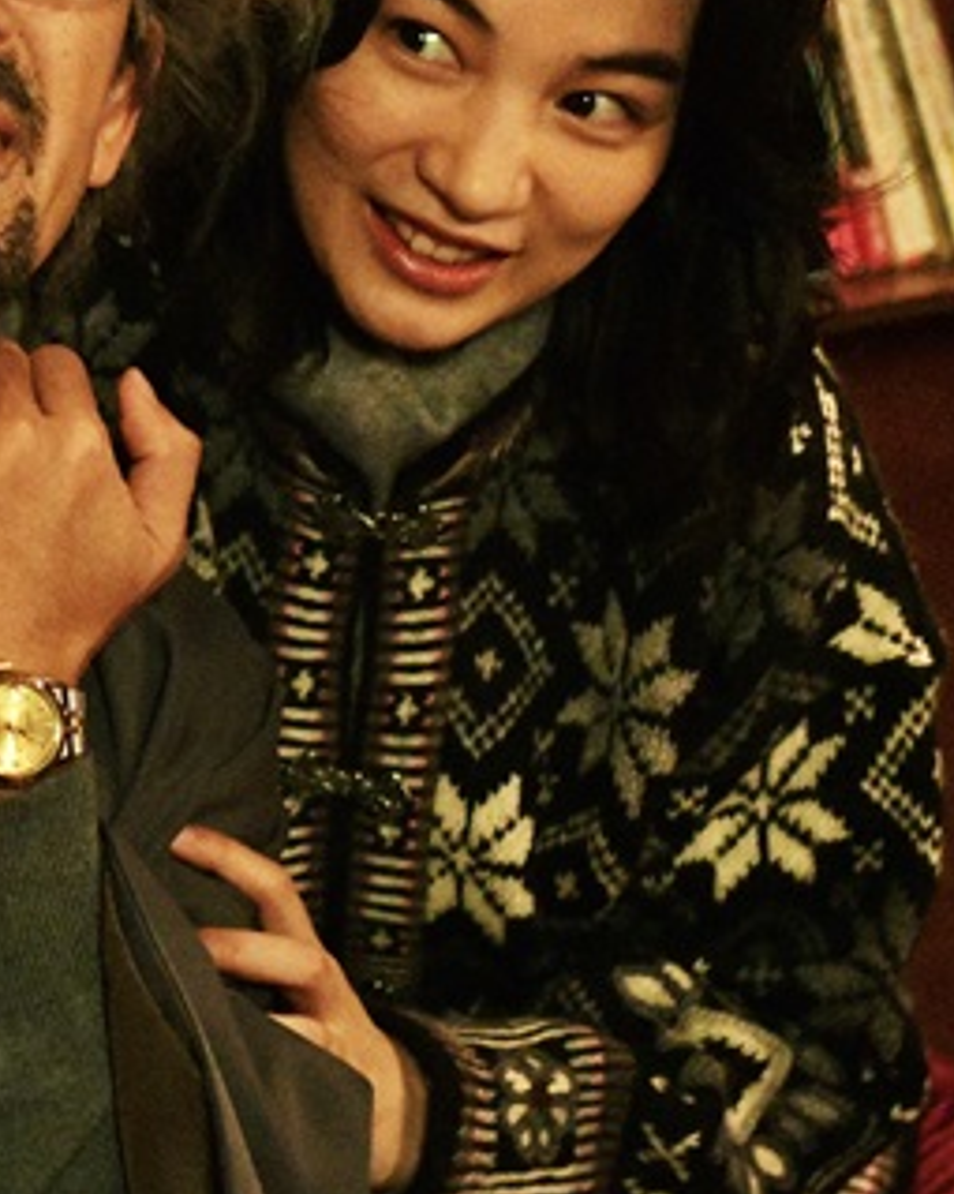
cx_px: -69
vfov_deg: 13.4
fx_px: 5085
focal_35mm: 144
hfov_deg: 10.6
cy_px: 341
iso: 6400
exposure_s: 1/250
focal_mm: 58
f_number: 4
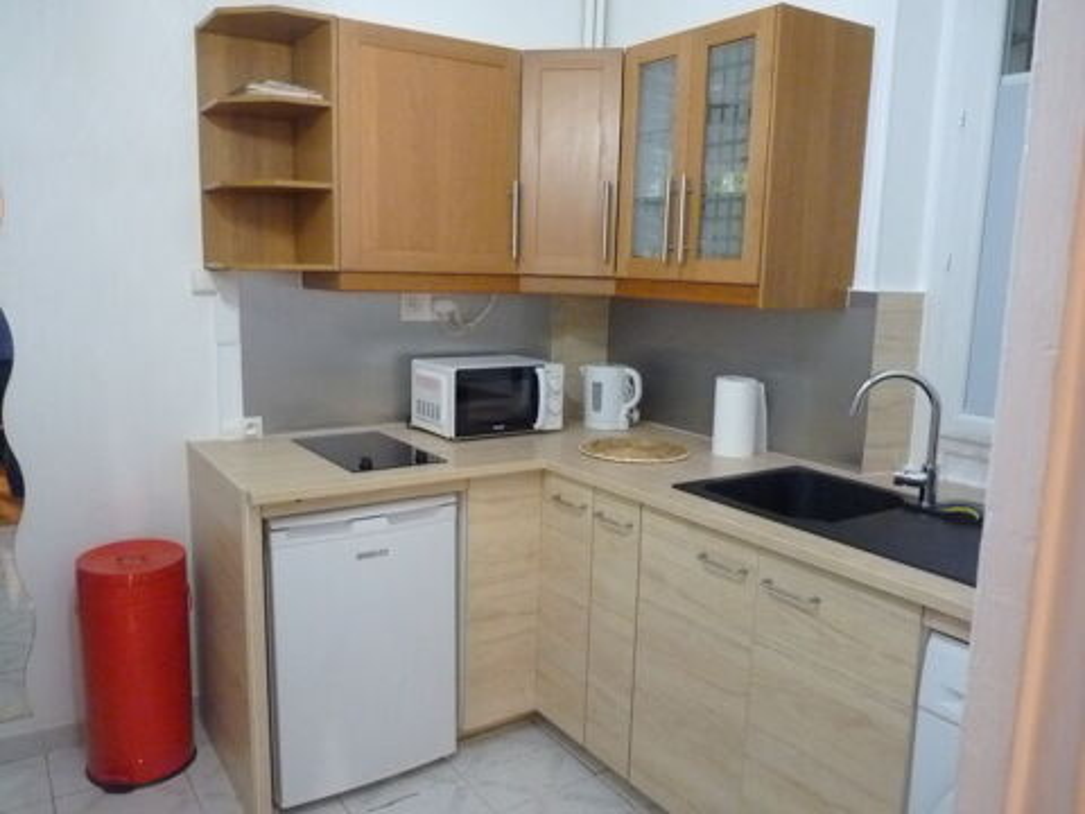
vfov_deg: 51.4
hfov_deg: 65.3
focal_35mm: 27
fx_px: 846
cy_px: 407
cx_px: 542
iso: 800
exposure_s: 1/40
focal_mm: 4.8
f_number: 2.8
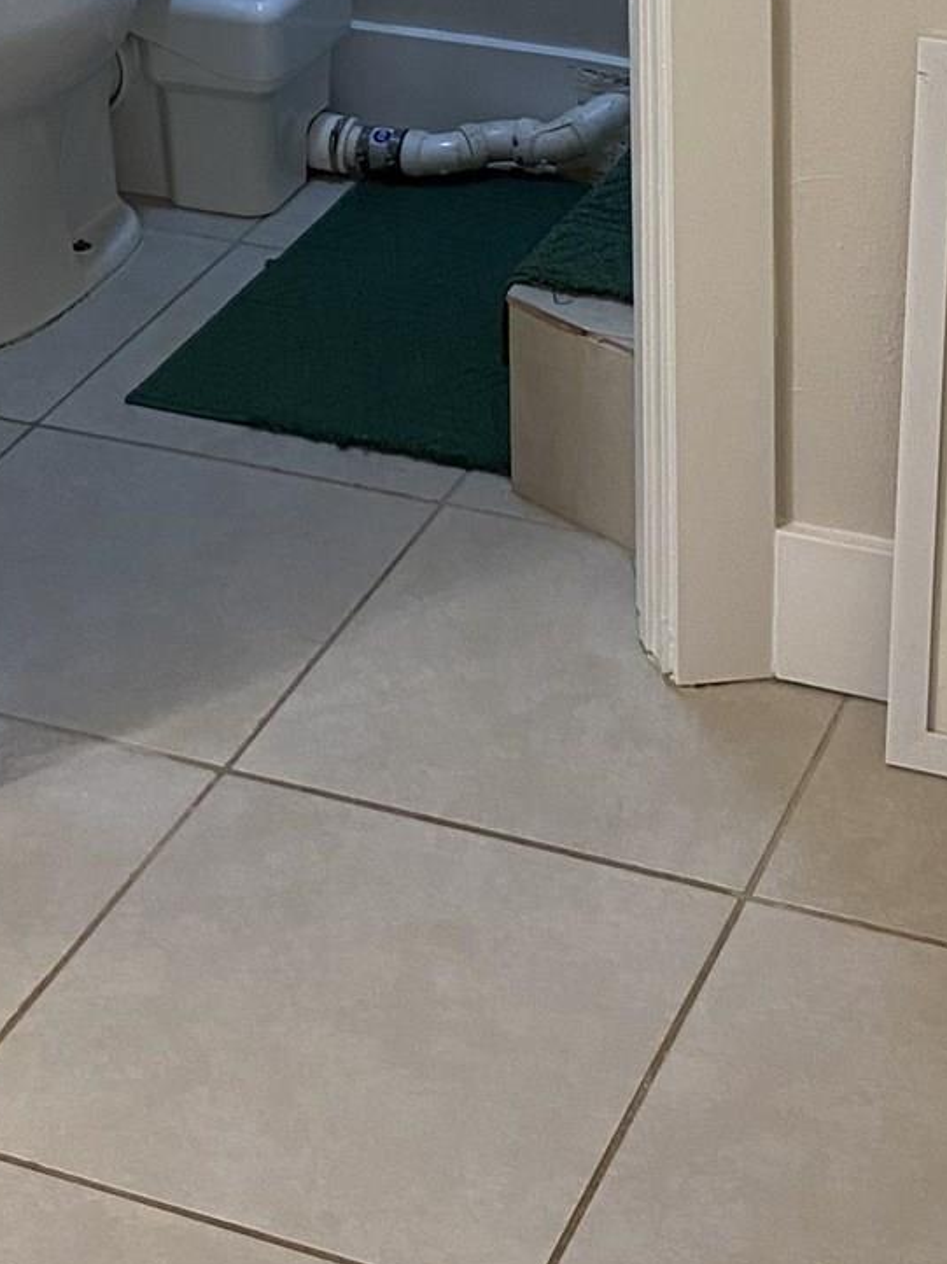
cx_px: 452
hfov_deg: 17.8
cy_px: -448
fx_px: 3029
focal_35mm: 83
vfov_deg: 21.1
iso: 125
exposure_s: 1/60
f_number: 1.8
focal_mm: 4.25
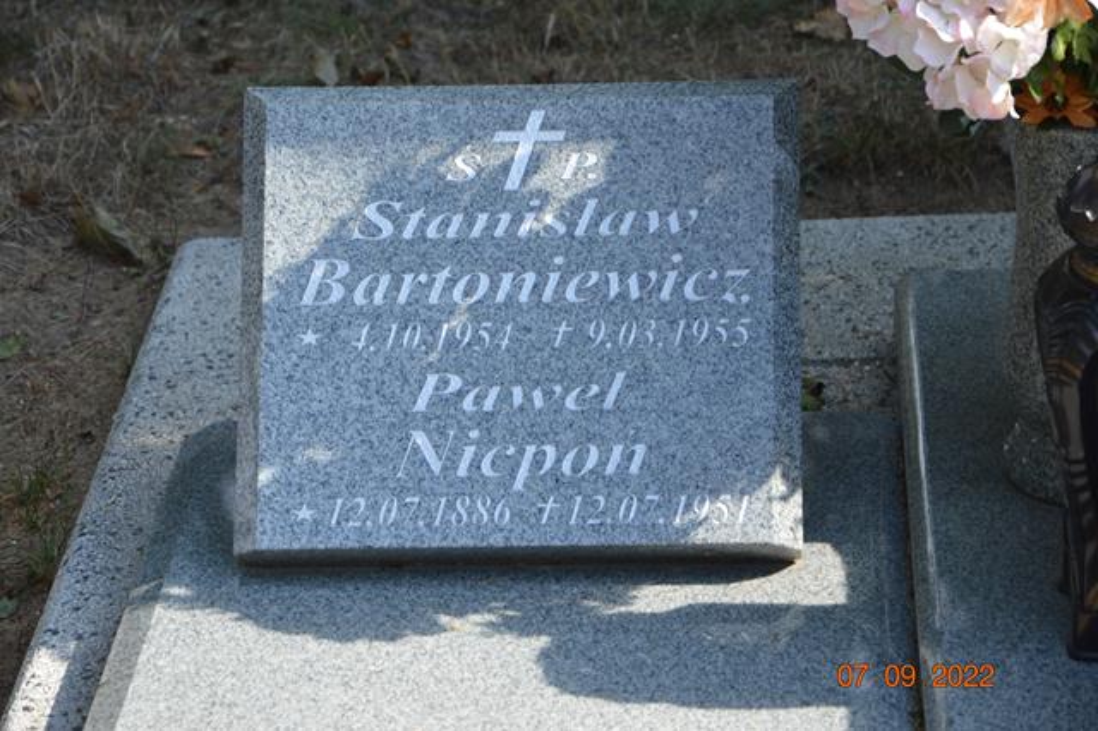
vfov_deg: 10.1
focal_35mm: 135
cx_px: 549
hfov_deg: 15.2
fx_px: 4115
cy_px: 366
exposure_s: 1/125
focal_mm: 90
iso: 140
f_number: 5.6
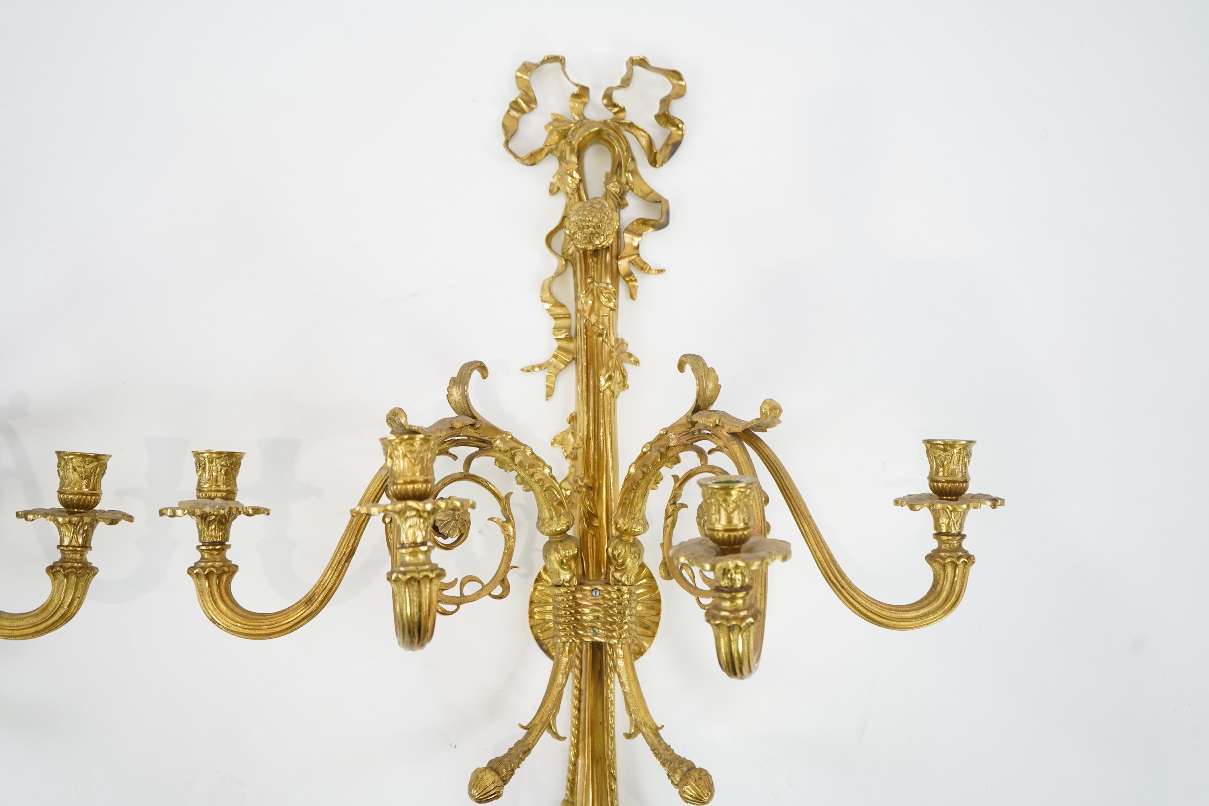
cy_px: 403
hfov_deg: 53.1
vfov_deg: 36.9
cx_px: 604
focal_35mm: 36
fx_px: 1209
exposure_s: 1/60
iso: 400
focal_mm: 36
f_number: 4.5
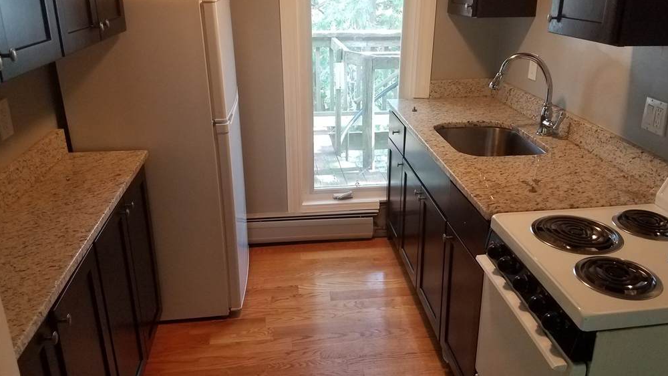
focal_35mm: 29
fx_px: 514
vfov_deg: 40.1
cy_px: 157
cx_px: 339
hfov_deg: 66.1
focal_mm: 4.2
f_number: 1.7
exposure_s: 1/60
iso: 160
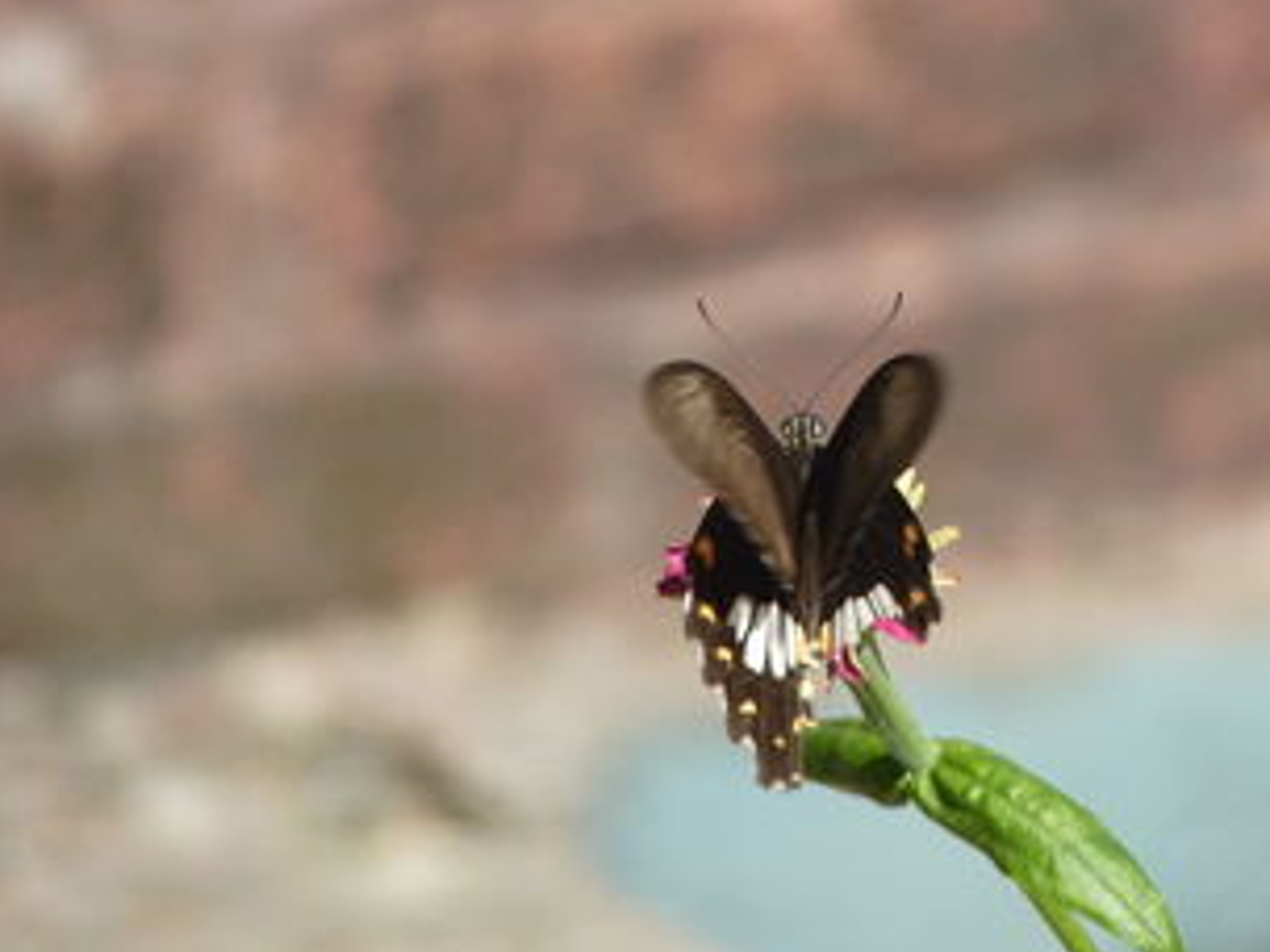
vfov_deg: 2.4
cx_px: 760
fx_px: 22967
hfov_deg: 3.2
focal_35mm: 626
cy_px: 551
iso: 160
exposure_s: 1/250
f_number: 4.4
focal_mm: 84.5
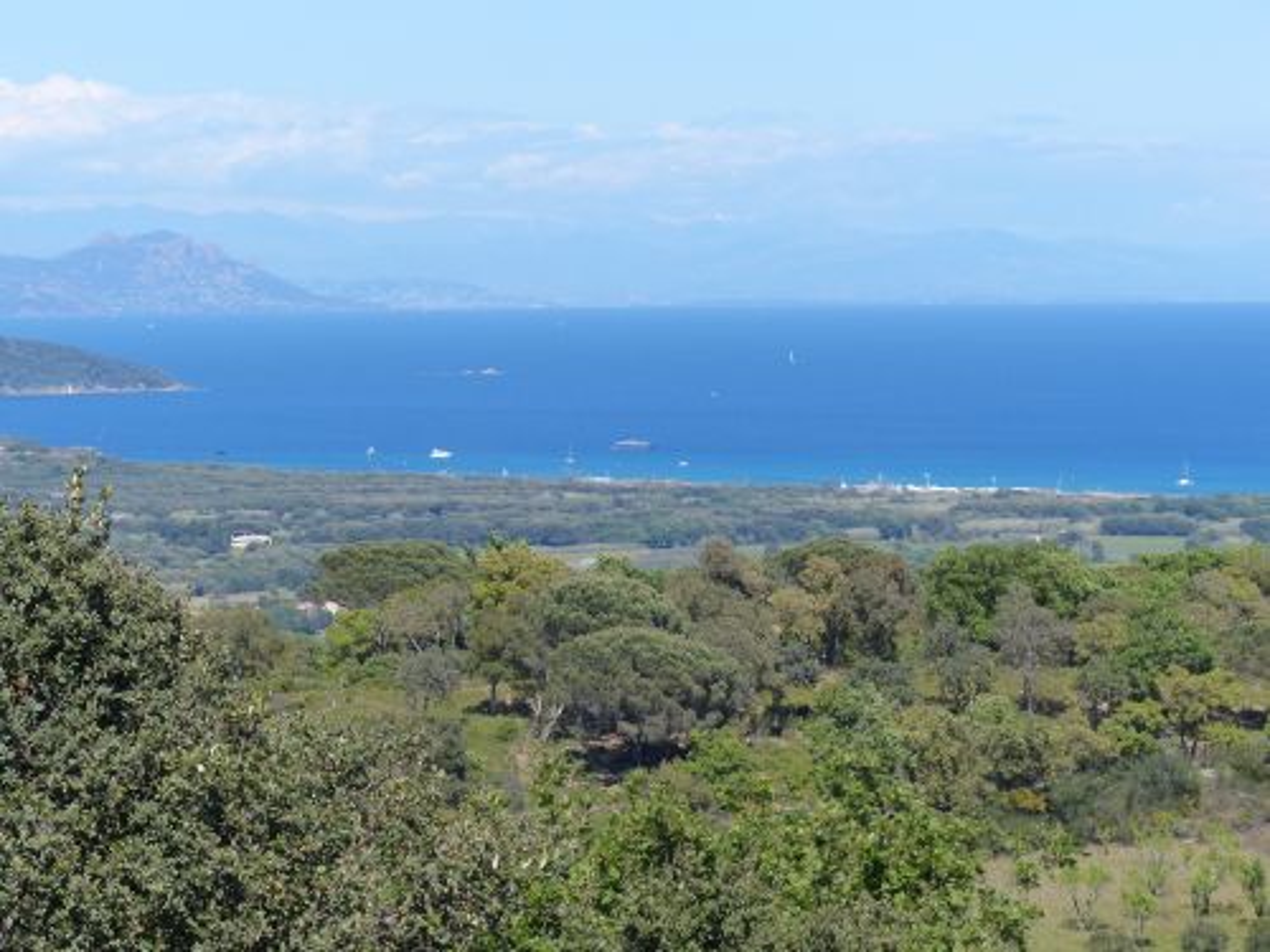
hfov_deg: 10.6
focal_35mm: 186
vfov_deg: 8.0
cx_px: 635
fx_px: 6824
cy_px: 476
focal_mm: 33.5
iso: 160
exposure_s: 1/1000
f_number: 4
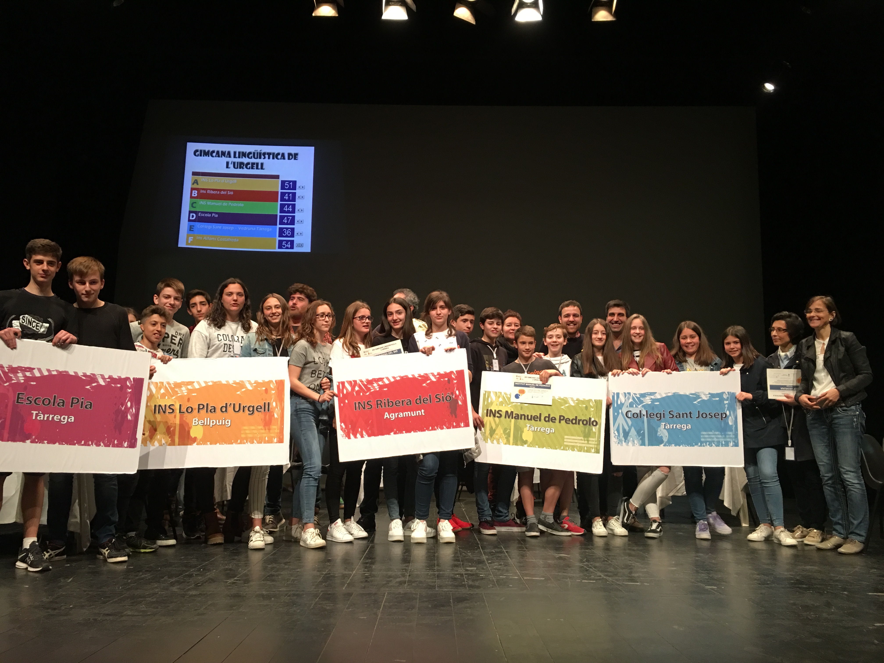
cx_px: 442
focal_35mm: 29
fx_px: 741
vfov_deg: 48.2
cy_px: 332
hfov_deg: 61.7
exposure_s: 1/17
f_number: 2.2
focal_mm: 4.15
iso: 80
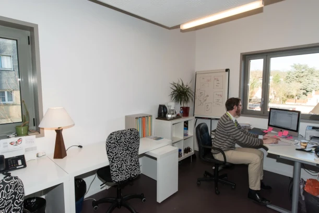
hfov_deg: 81.2
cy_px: 106
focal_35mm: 21
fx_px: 186
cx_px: 160
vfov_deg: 59.5
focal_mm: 21
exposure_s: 1/60
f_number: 16
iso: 800
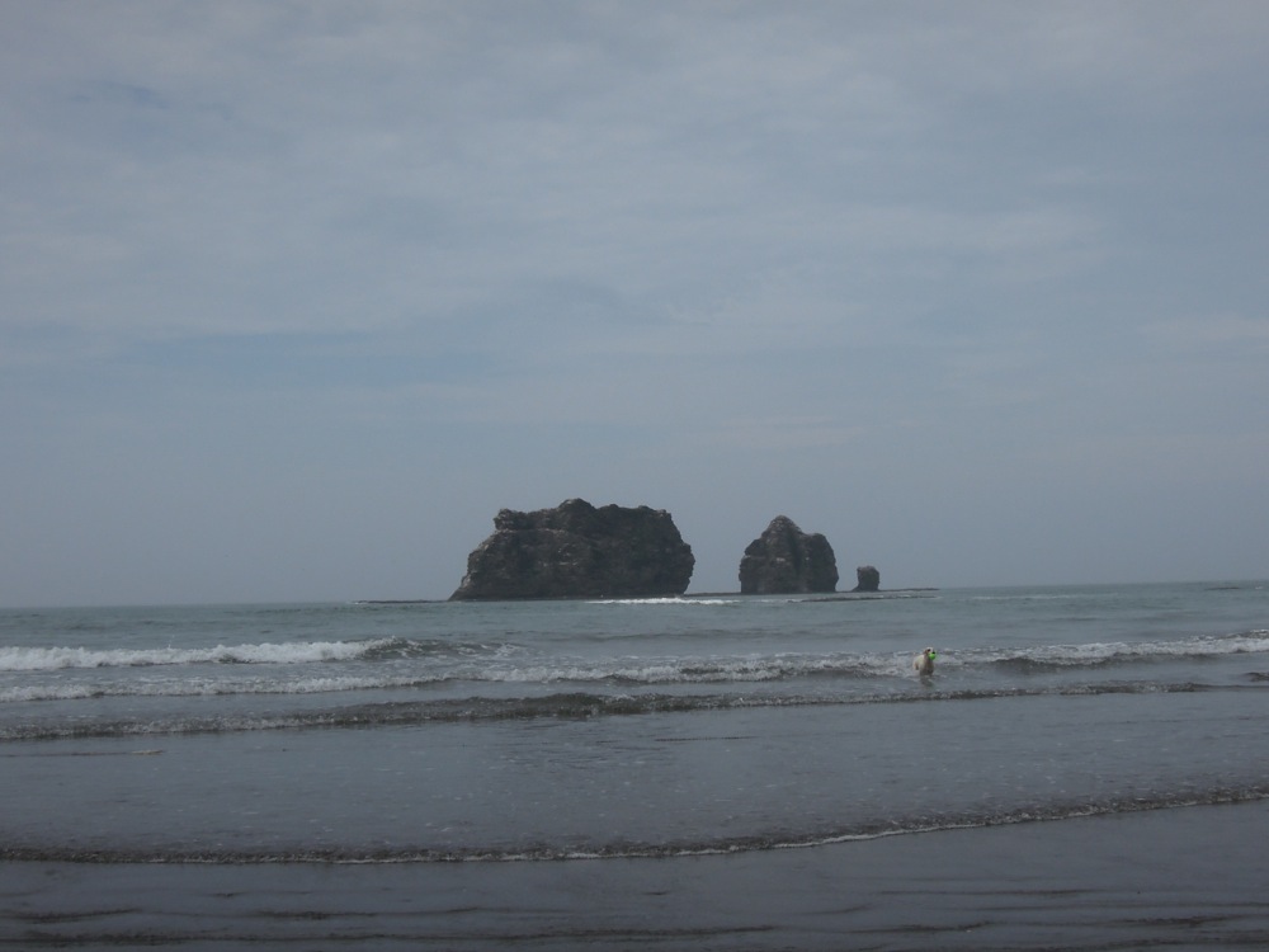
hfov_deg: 38.2
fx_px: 1833
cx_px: 634
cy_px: 476
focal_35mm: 50
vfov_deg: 29.1
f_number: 6.6
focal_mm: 9
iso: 160
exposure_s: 1/1250
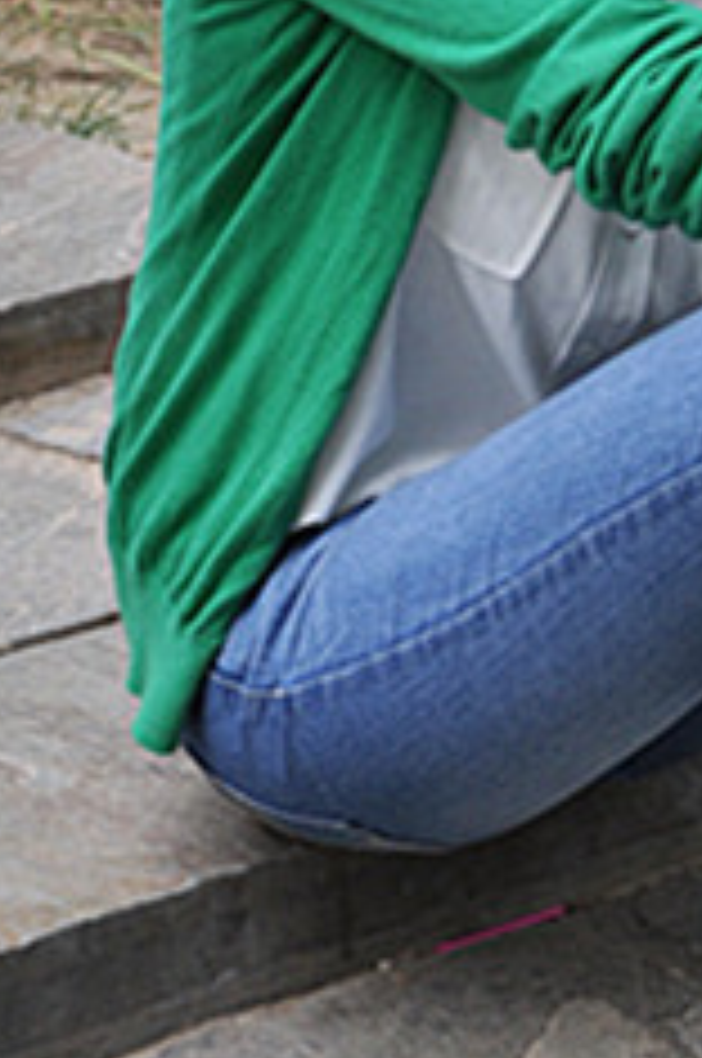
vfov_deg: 10.2
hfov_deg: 6.7
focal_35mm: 202
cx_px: 1053
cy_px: 178
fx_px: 5926
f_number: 4.8
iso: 200
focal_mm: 42
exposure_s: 1/80
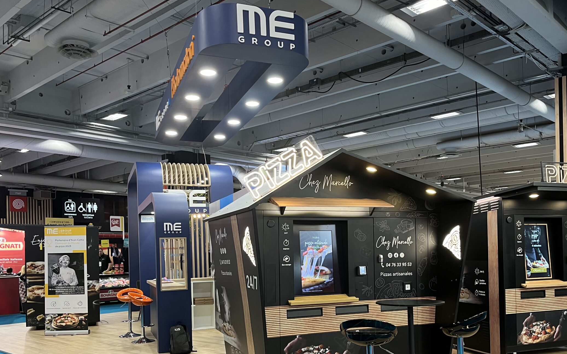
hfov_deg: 56.5
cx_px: 319
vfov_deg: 36.7
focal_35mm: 34
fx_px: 525
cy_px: 249
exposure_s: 1/50
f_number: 1.6
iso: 125
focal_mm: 5.1
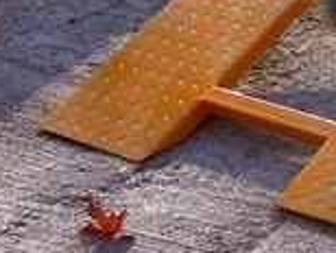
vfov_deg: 11.2
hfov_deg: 14.1
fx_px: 1254
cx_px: 536
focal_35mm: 129
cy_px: -71
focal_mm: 5.4
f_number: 3.5
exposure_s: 1/320
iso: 100
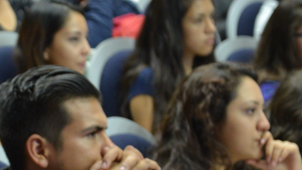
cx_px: -10
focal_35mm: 226
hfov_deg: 9.5
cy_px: 165
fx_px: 1810
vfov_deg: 5.4
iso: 1600
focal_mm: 62
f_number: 4.5
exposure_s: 1/13
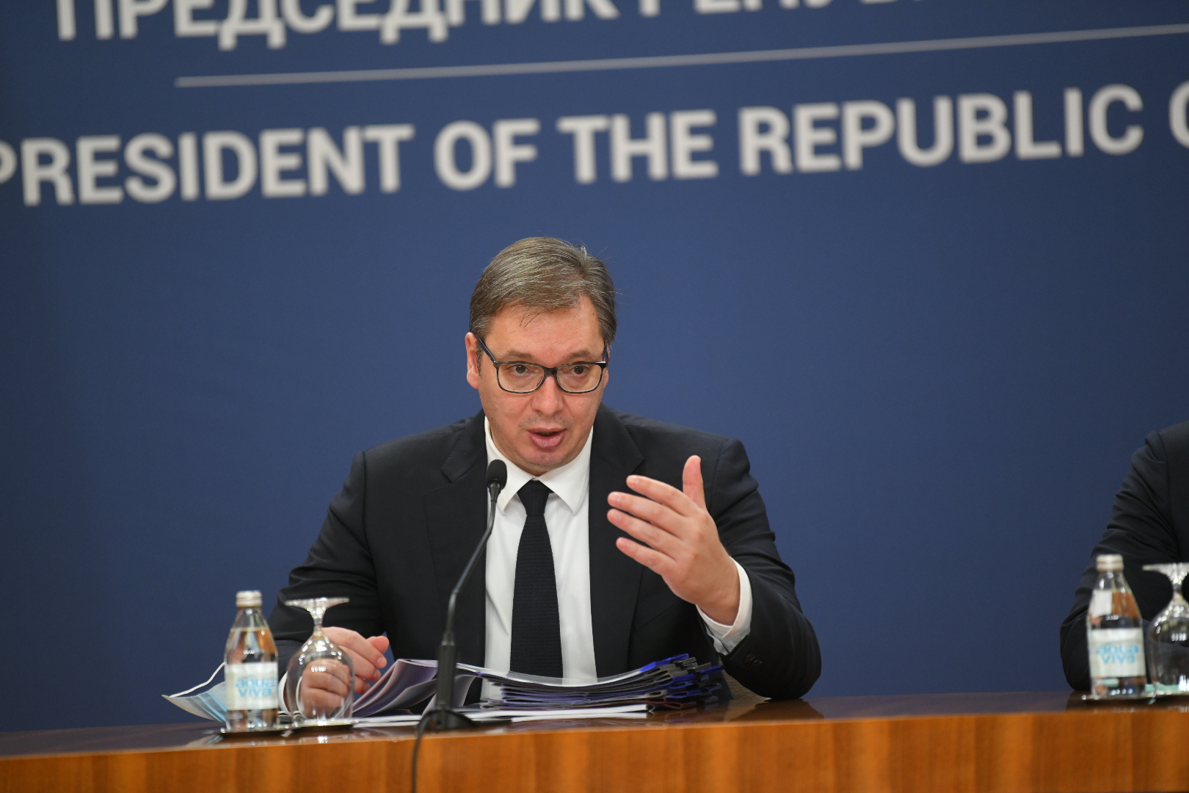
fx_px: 6605
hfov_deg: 10.3
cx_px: 594
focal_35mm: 200
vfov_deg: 6.9
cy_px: 396
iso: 1600
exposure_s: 1/320
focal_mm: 200
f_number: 2.8
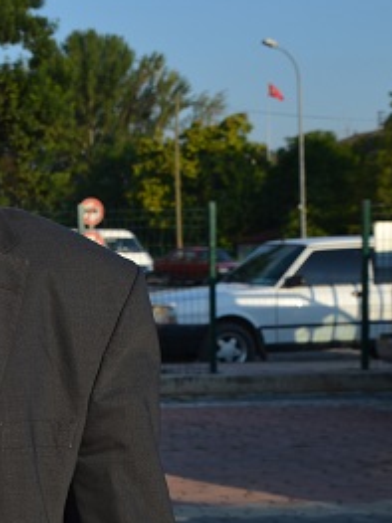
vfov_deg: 18.7
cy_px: 242
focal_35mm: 105
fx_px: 1587
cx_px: -111
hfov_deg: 13.6
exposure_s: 1/250
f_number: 8
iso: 100
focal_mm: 32
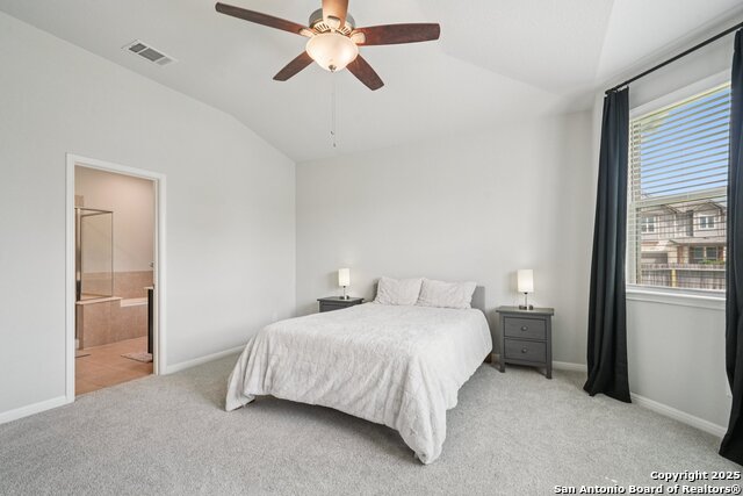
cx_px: 372
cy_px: 248
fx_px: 330
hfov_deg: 96.7
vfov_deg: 73.8
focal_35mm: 16
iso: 800
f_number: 8
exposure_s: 1/100
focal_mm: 16
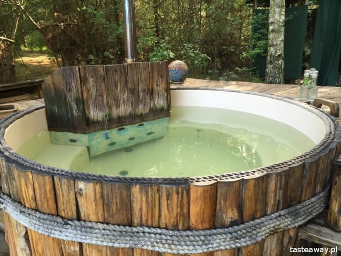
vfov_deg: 48.2
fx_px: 286
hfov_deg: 61.7
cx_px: 170
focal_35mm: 29
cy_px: 128
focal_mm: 4.15
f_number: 2.2
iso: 32
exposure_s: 1/40
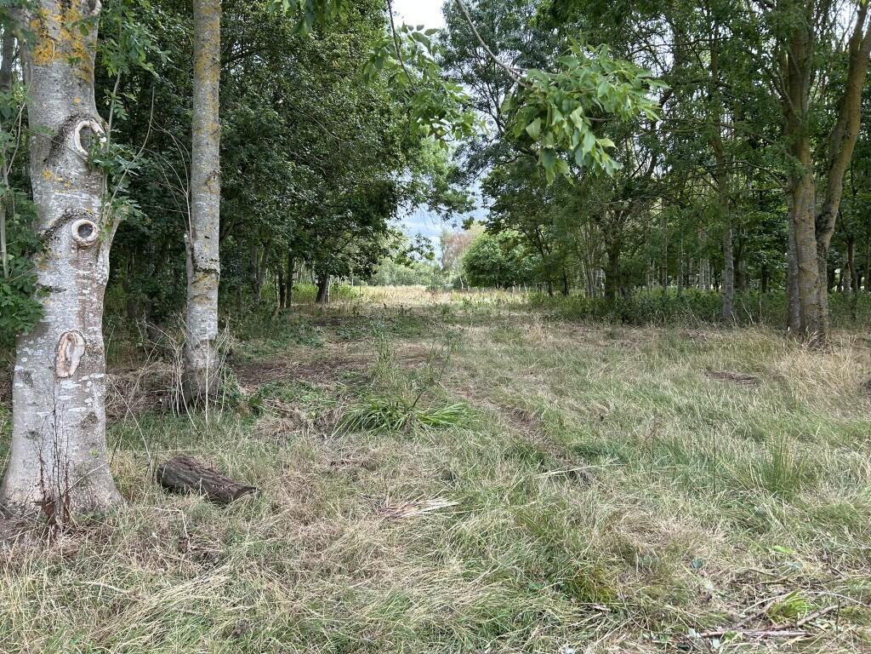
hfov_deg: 67.3
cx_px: 436
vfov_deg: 53.1
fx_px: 654
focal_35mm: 26
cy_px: 327
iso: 50
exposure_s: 1/499
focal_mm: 5.7
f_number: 1.5
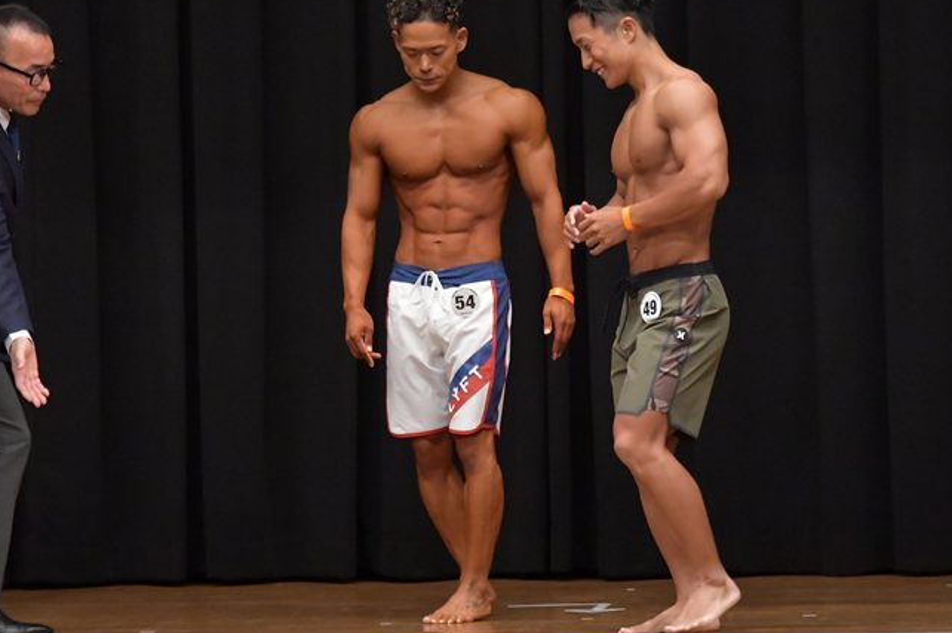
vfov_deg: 4.2
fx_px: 8614
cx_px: 542
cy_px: 316
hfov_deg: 6.3
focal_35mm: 326
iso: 6400
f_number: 5.6
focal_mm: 180
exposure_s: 1/400
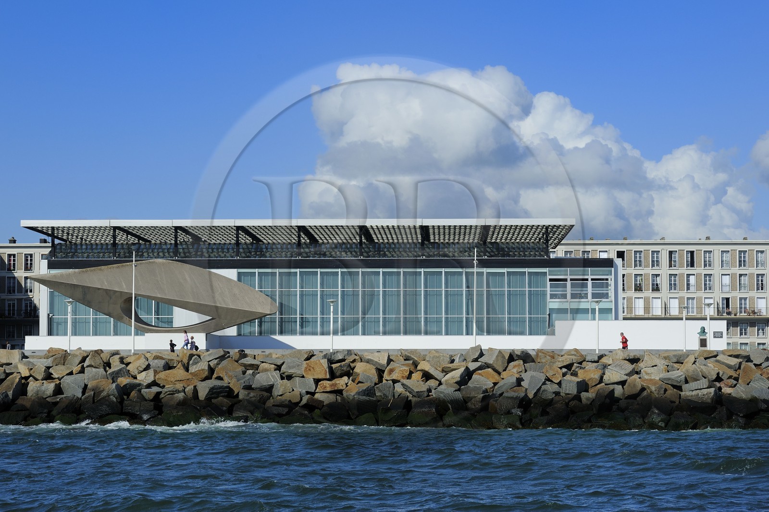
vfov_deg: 15.9
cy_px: 256
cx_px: 384
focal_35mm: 86
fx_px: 1837
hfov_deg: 23.6
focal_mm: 86
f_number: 9
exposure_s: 1/640
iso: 200
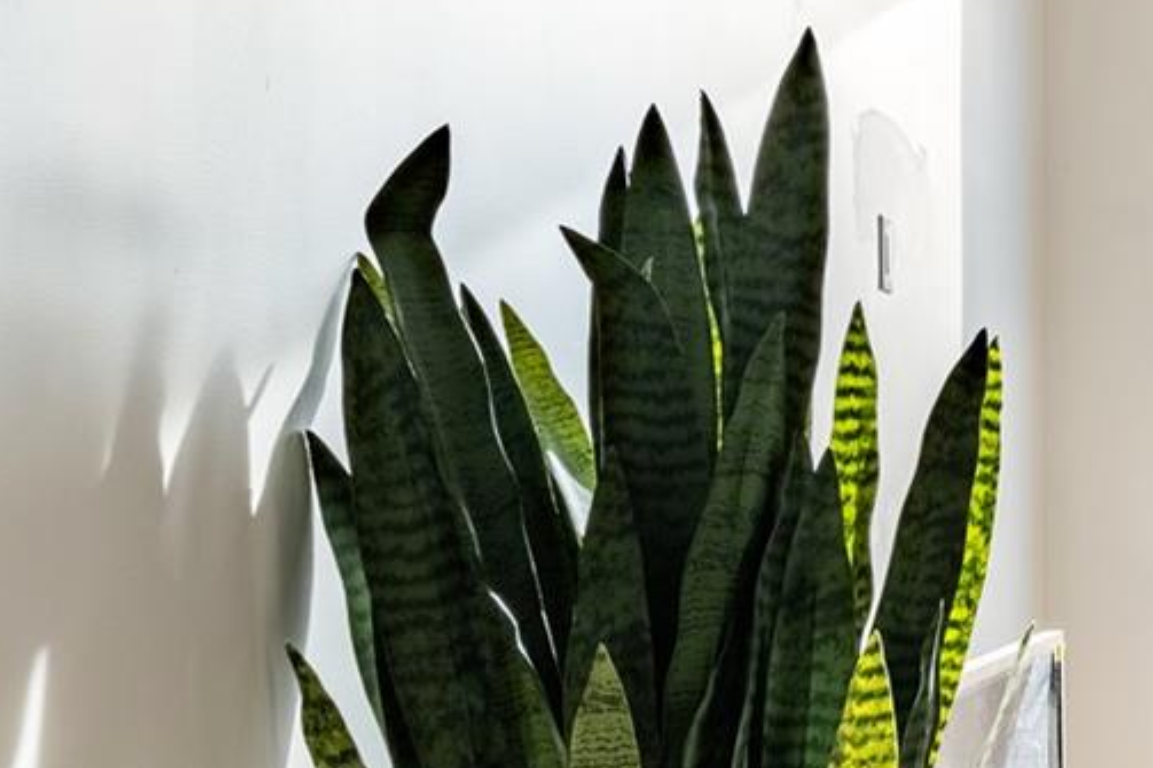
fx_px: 1825
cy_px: 548
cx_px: 2265
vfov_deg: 23.6
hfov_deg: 19.8
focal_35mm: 57
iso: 100
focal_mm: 14
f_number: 8
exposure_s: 1/2000
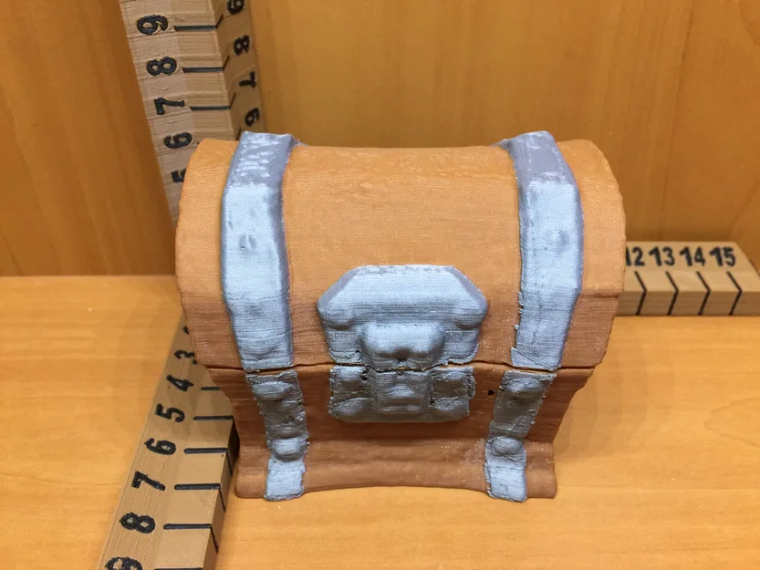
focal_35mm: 29
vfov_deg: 48.2
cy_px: 285
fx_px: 637
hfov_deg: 61.7
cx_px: 380
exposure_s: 1/15
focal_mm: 4.15
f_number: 2.2
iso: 100
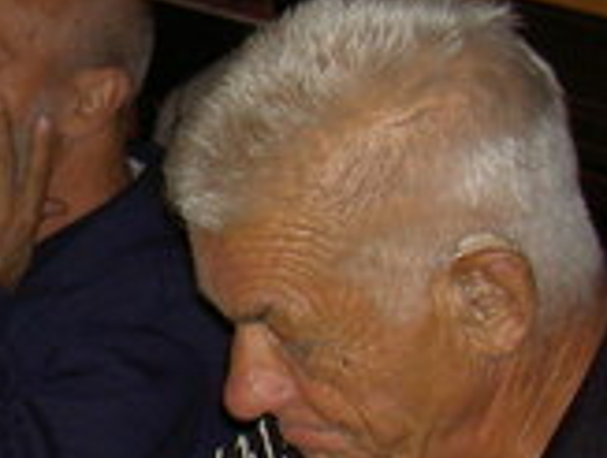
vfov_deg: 8.9
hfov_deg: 10.8
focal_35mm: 167
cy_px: 400
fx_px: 2935
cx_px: -618
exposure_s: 1/60
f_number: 2.8
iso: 100
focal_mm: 8
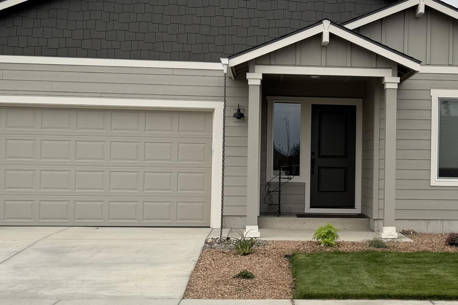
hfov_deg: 30.0
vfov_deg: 20.6
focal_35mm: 66
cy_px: 159
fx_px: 839
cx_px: 341
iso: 80
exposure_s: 1/1637
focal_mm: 6.76
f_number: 1.78
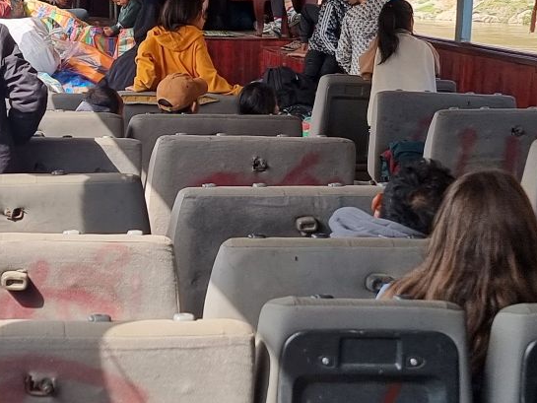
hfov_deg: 22.0
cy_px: -24
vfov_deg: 16.4
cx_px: 125
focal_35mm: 88
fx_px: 1365
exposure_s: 1/476
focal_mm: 6.7
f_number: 1.8
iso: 50
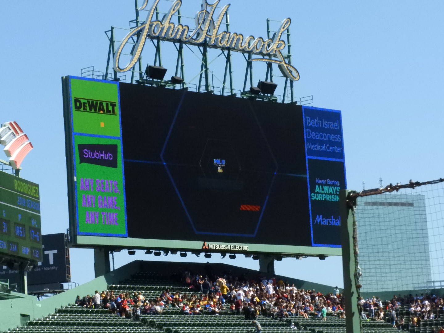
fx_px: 1924
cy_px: 166
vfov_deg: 9.9
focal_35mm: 150
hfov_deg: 13.2
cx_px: 222
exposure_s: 1/3200
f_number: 8.2
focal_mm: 26.9
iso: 1600
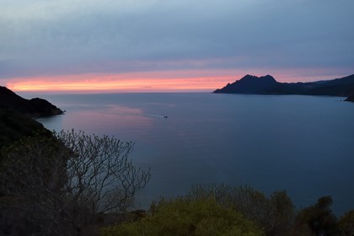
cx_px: 177
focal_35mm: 24
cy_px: 118
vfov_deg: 53.1
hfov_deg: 73.7
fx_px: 236
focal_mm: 24
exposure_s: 1/60
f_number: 3.5
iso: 800
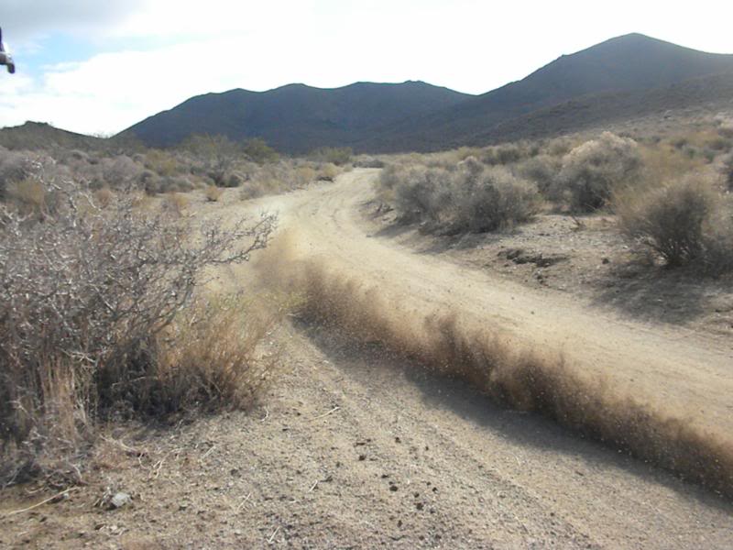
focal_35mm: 37
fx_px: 783
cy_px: 275
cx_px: 366
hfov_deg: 50.1
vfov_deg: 38.7
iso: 640
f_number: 10
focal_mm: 6.6
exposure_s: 1/805
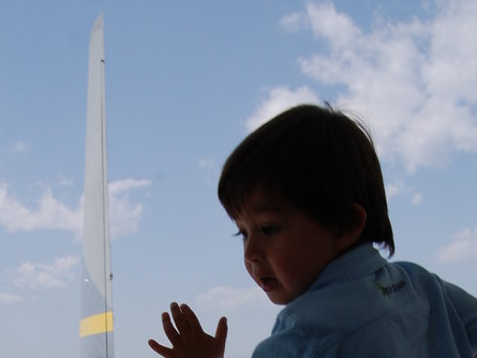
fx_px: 1006
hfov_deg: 26.7
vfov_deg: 18.4
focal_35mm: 73
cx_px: 260
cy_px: 495
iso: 200
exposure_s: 1/320
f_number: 9
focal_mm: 22
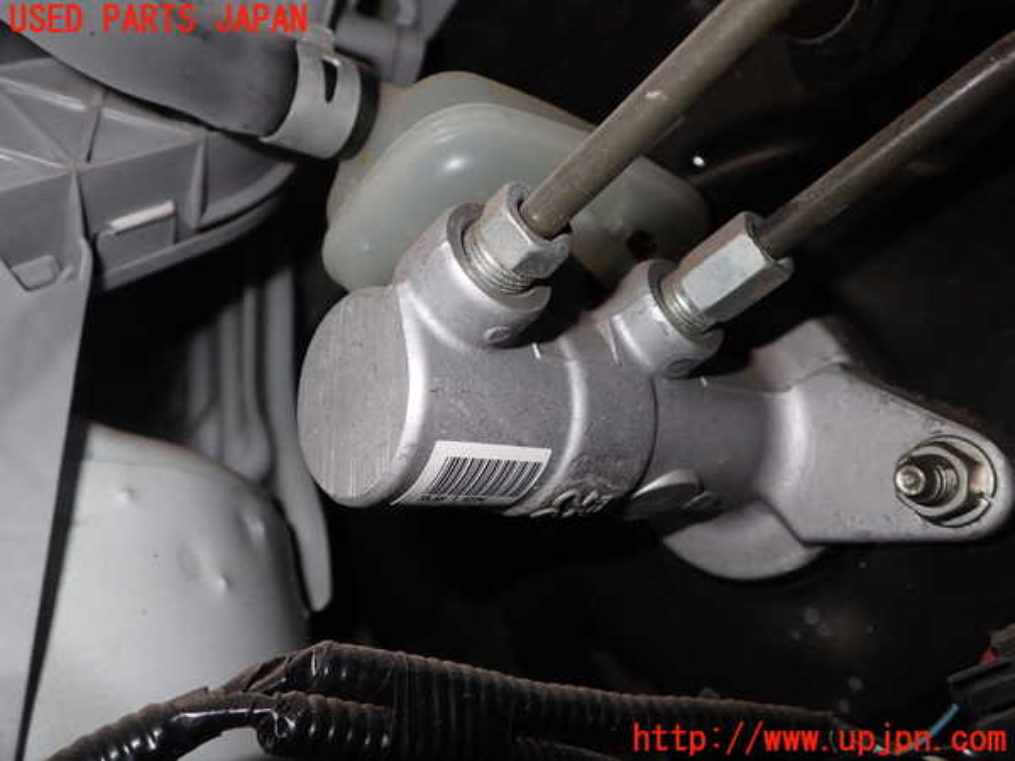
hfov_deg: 60.0
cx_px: 508
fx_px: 880
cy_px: 380
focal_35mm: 30
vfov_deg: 46.8
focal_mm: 5.4
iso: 200
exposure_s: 1/30
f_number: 6.3
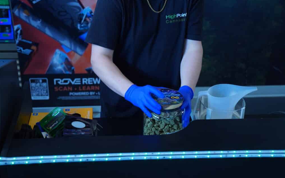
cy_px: 91
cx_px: 143
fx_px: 482
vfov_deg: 21.0
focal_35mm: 62
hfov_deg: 33.0
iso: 500
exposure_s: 1/250
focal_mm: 40
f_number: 2.8
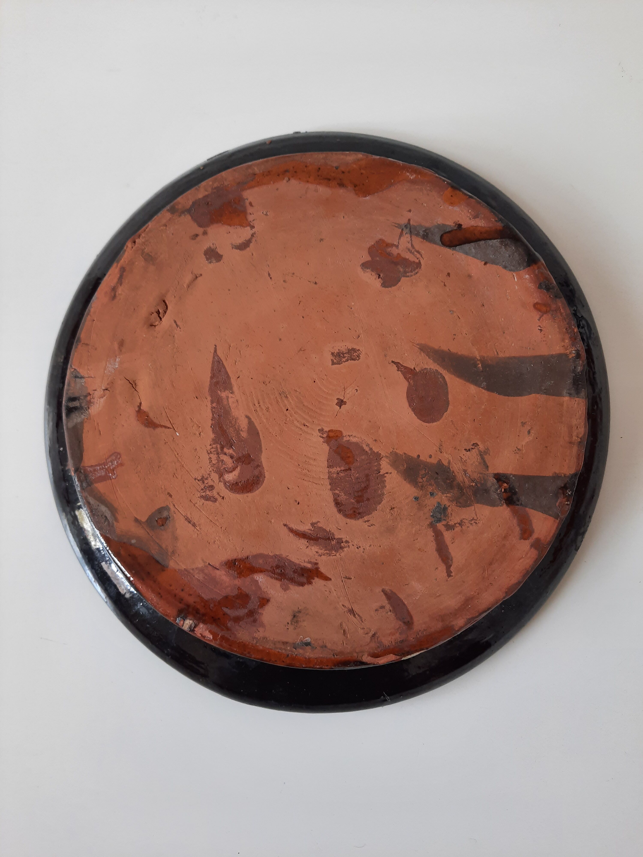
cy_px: 428
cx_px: 322
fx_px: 619
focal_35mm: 25
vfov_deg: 69.4
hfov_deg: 54.9
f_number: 2
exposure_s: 1/50
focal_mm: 4.6
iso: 80
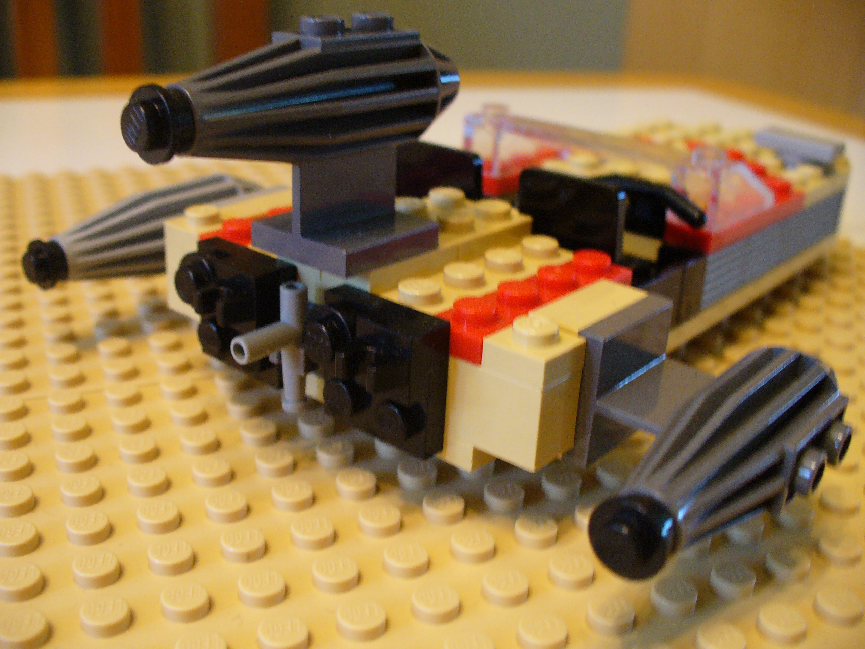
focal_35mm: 37
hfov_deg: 50.1
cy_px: 324
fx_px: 925
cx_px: 432
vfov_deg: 38.7
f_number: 2.8
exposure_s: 1/15
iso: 200
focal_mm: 6.1
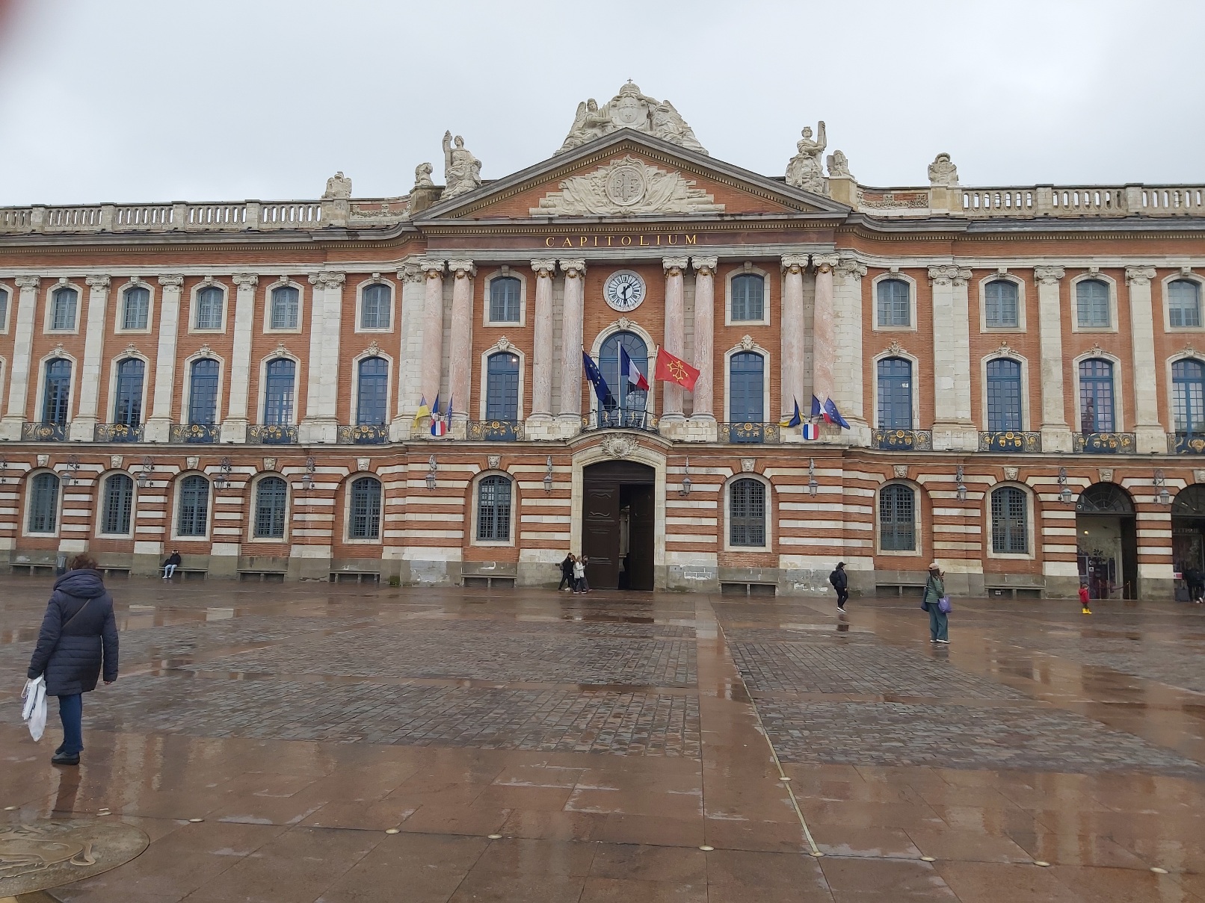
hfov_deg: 67.3
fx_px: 905
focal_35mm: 26
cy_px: 452
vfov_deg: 53.1
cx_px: 602
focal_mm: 3.92
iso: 64
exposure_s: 1/1250
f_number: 1.7
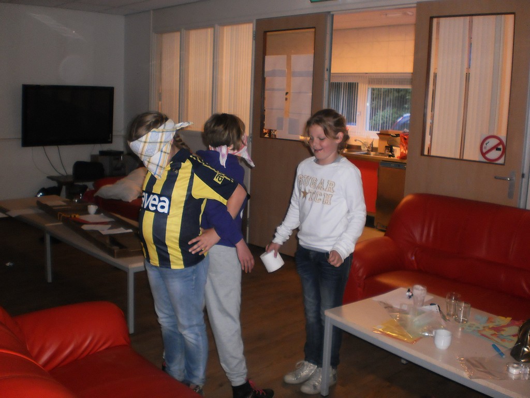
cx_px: 265
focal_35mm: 36
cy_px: 199
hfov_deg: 51.4
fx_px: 551
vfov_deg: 39.7
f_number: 3.1
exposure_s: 1/30
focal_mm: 6.3
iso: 200
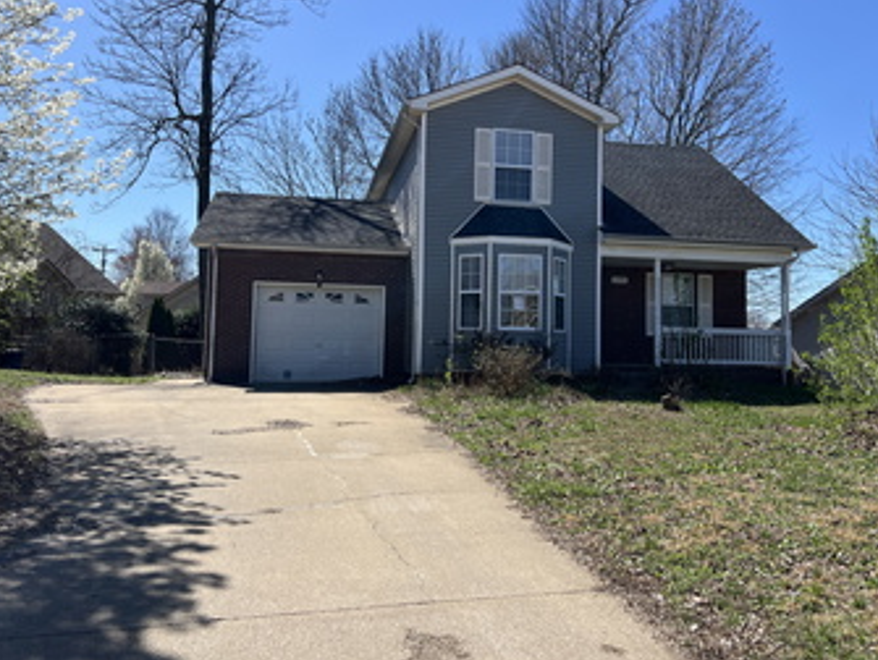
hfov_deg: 58.3
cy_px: 304
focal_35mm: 31
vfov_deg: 45.5
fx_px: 787
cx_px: 461
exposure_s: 1/3968
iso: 50
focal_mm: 5.7
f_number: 1.5
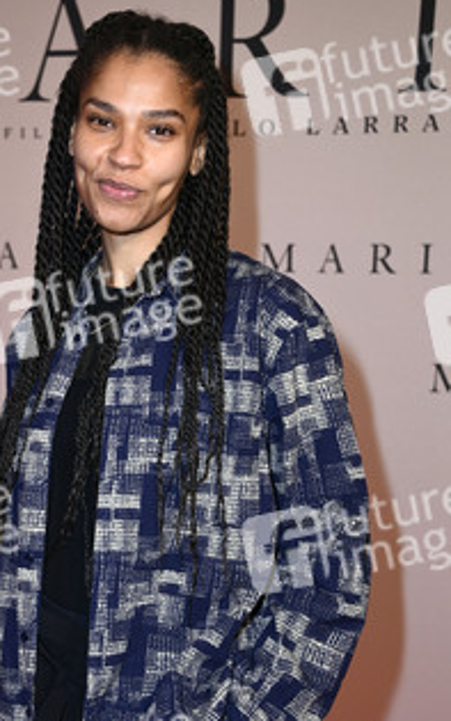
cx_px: 151
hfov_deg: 17.4
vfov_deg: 27.4
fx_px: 1474
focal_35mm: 75
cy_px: 426
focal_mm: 58
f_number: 5.6
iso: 800
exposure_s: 1/200
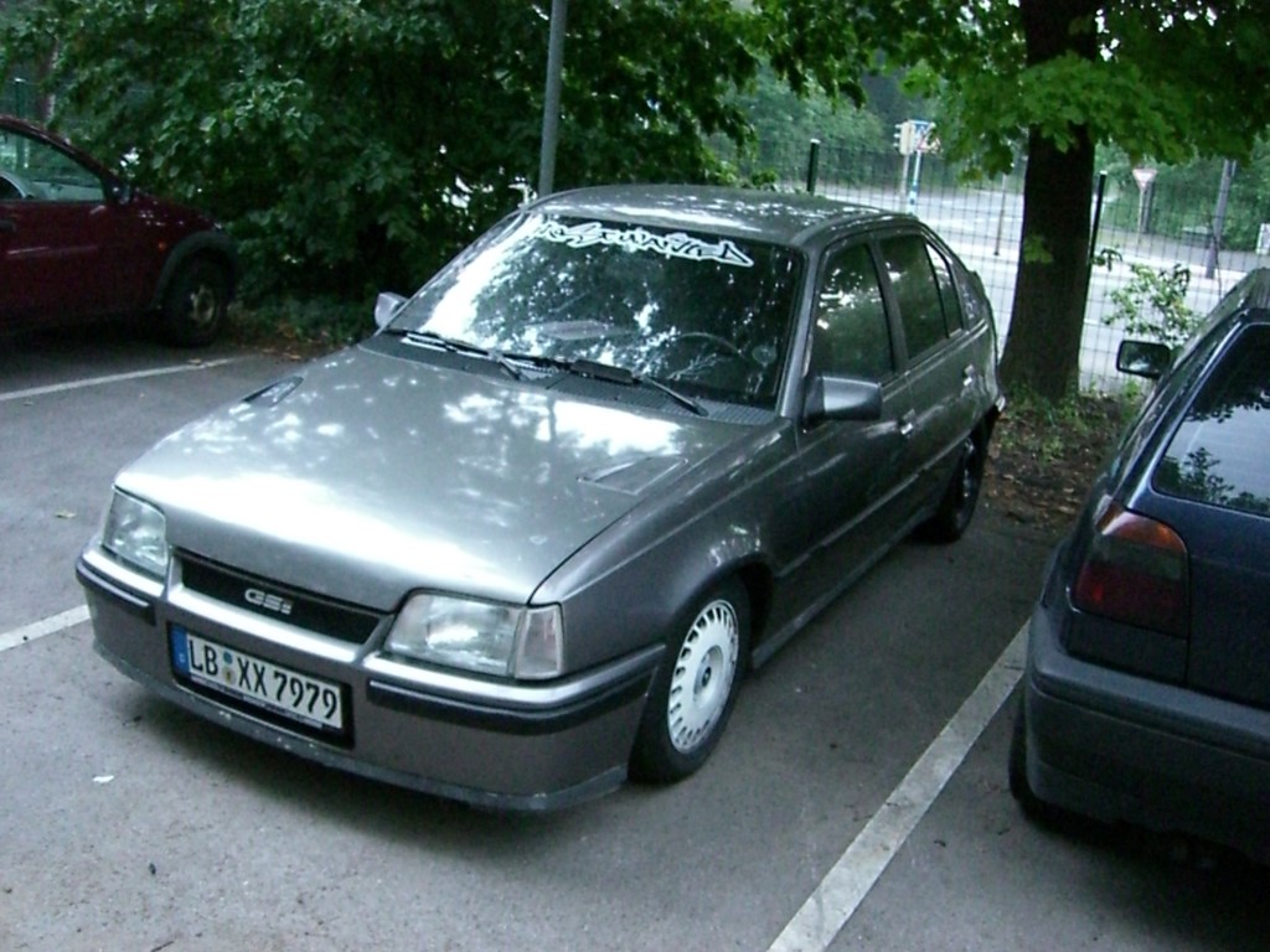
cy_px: 476
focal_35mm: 38
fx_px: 1394
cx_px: 635
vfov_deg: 37.7
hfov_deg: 49.0
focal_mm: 6.2
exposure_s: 1/60
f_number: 2.7
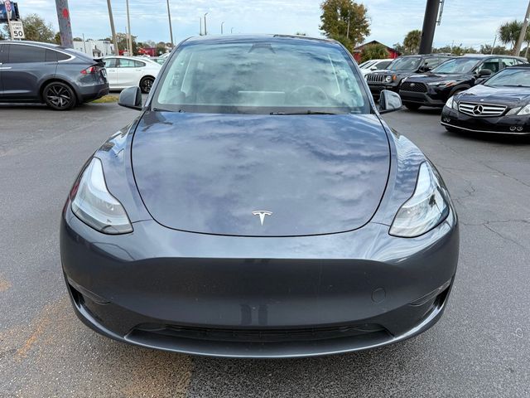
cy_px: 199
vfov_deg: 56.8
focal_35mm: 24
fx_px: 367
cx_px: 265
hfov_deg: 71.6
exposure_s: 1/1812
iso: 80
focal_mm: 6.76
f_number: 1.78
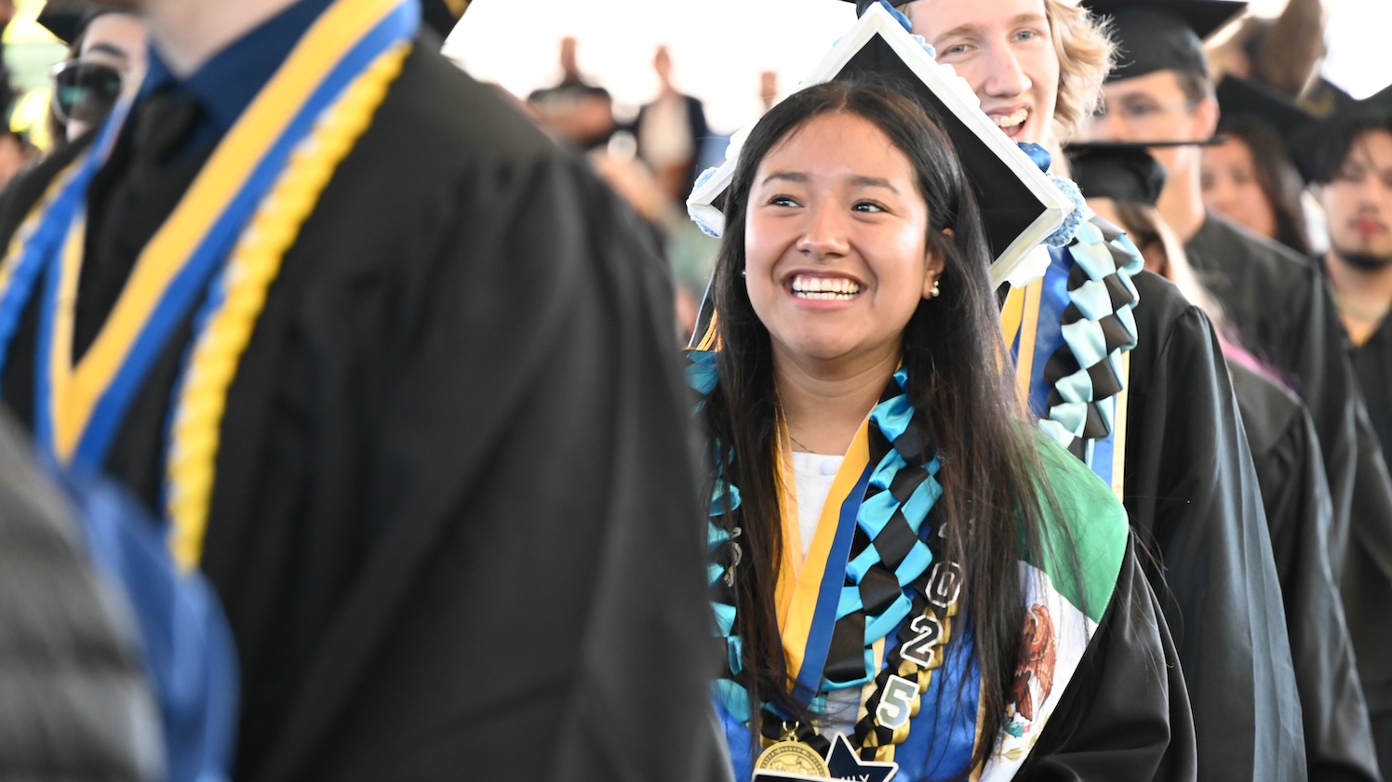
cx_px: 696
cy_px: 431
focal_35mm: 210
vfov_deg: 5.8
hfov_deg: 10.3
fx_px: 7750
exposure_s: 1/160
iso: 3200
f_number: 6.3
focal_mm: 200
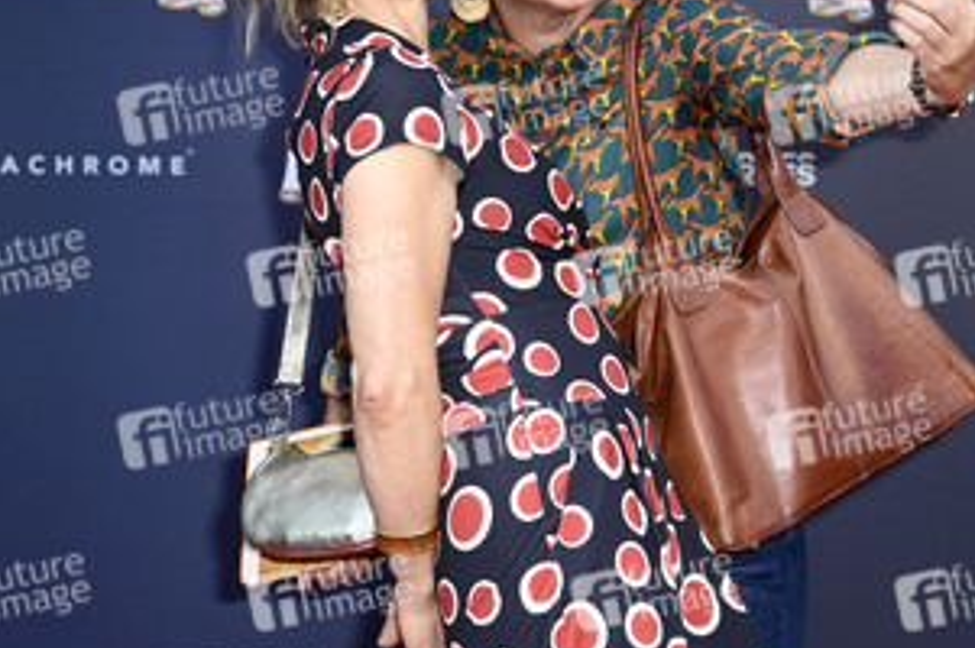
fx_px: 3977
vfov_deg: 9.3
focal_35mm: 147
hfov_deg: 14.0
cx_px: 568
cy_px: 188
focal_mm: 98
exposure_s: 1/250
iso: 640
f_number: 5.6
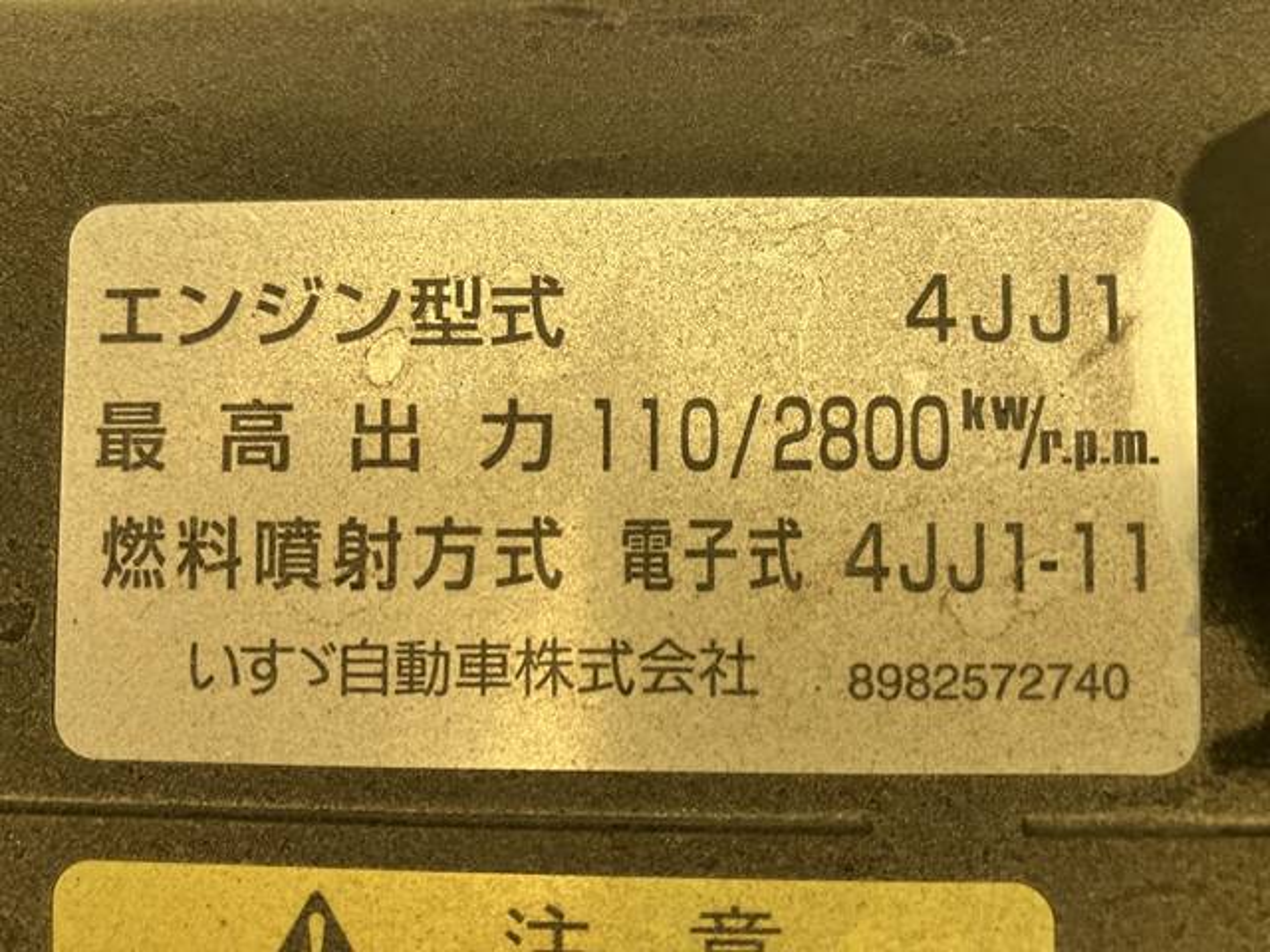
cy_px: 476
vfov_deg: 49.7
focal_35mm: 28
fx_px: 1027
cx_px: 635
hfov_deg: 63.4
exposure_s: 1/100
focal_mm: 3.99
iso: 64
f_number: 1.8
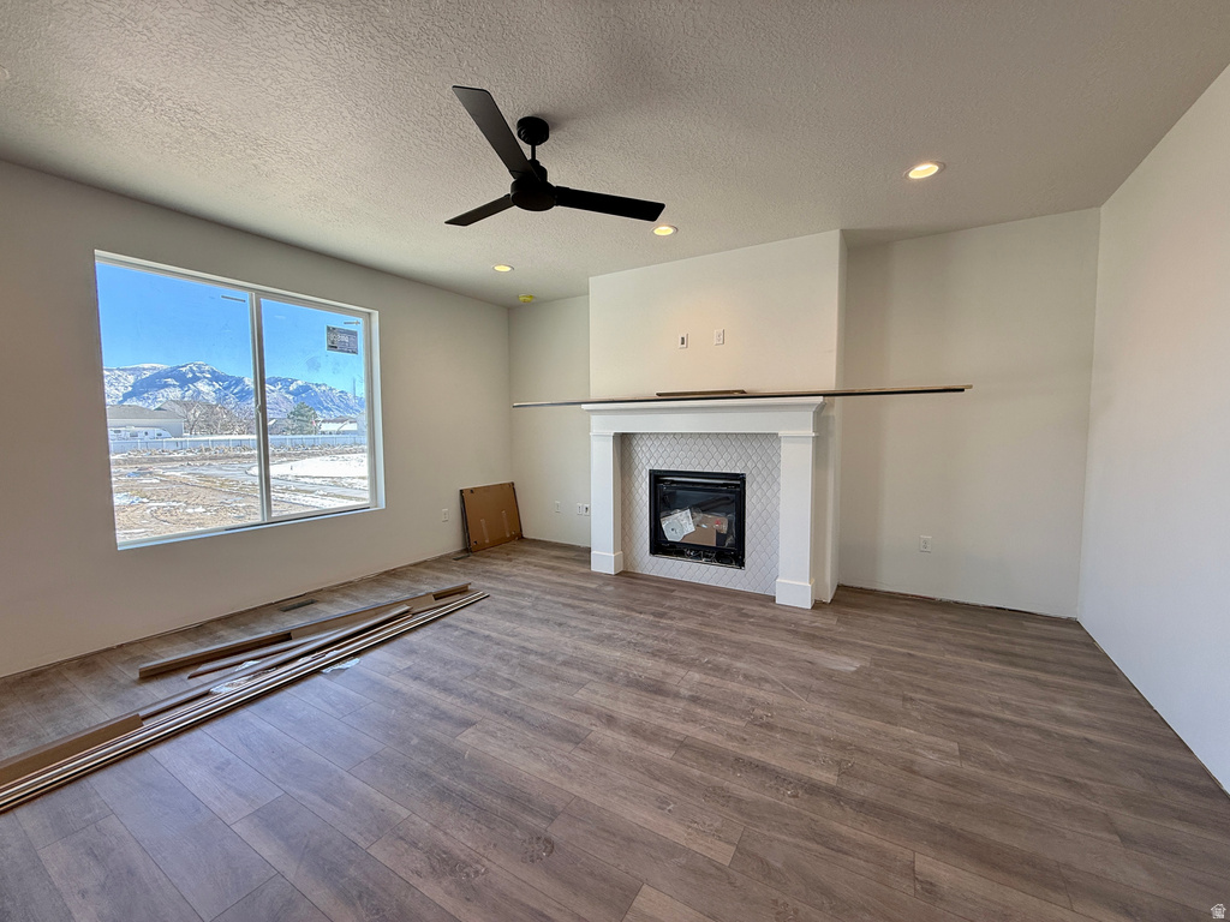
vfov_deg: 85.7
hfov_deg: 102.1
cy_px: 461
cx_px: 615
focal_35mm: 14
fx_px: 497
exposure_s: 1/126
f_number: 2.2
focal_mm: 2.22
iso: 64
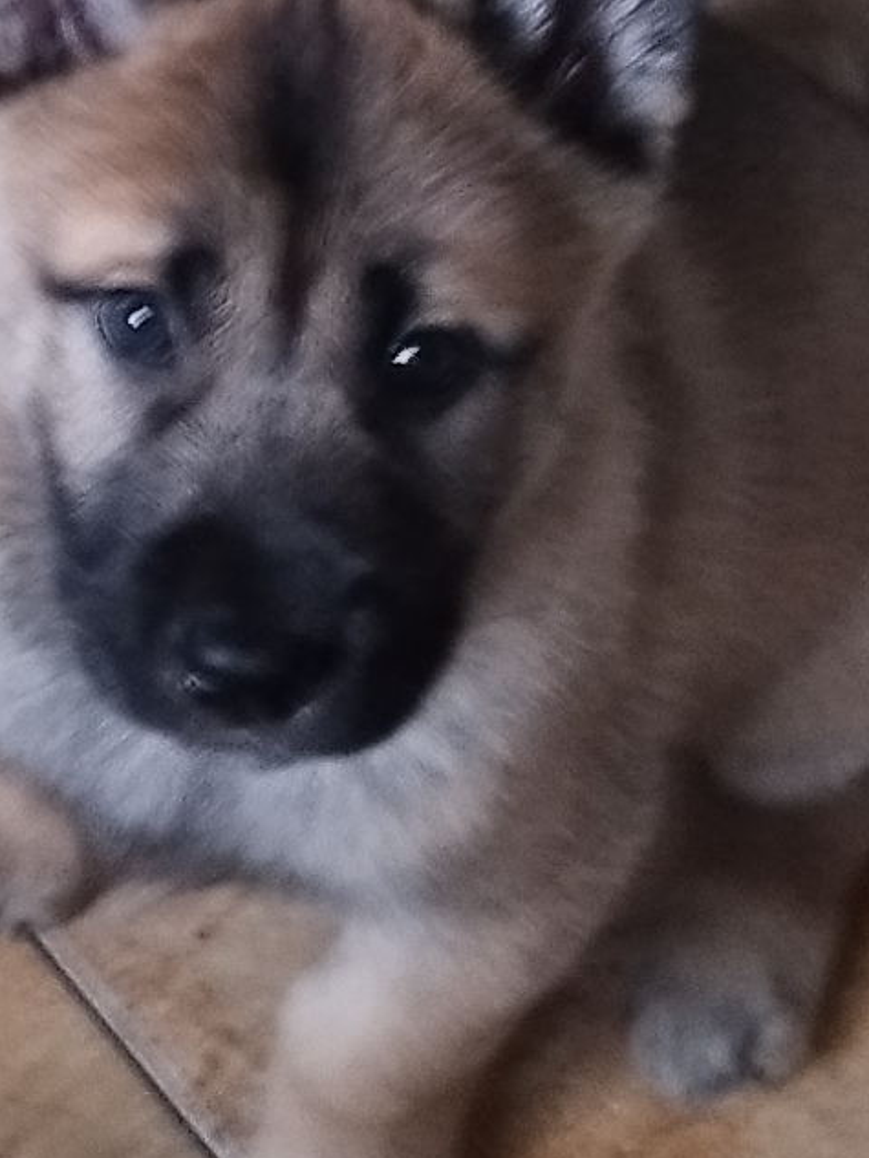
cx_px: -245
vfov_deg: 12.2
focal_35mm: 158
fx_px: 5287
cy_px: -282
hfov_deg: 9.2
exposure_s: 1/25
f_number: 1.89
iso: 660
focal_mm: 5.95
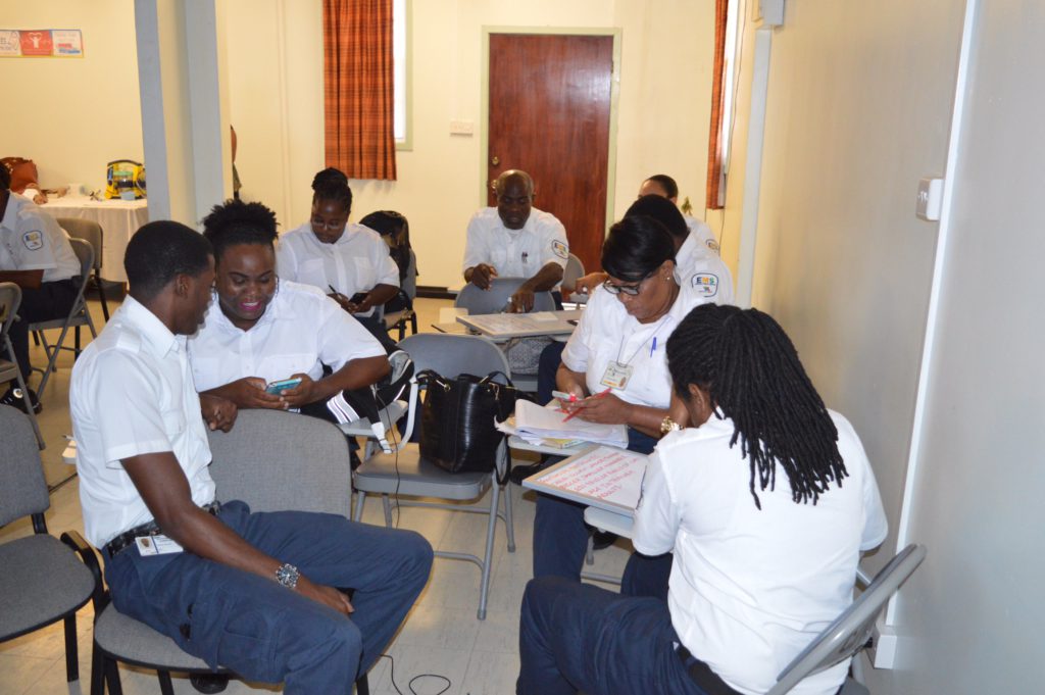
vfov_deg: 39.9
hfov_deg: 57.3
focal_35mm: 33
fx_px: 957
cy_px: 348
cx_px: 522
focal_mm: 22
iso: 2200
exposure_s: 1/60
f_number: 3.8
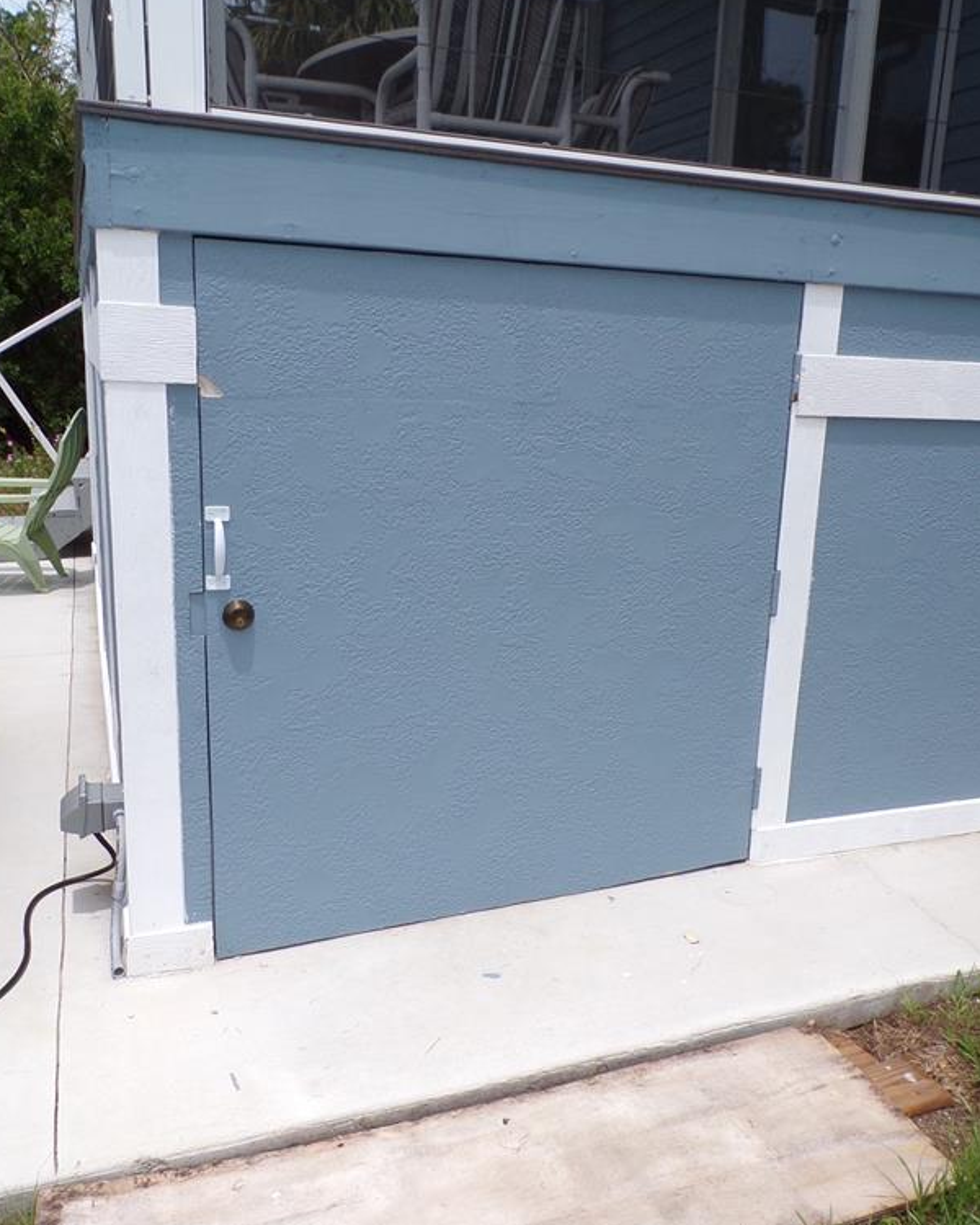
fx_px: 1160
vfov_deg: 55.7
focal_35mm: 32
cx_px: 529
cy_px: 609
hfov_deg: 45.8
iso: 80
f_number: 5.8
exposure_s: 1/400
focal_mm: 4.3
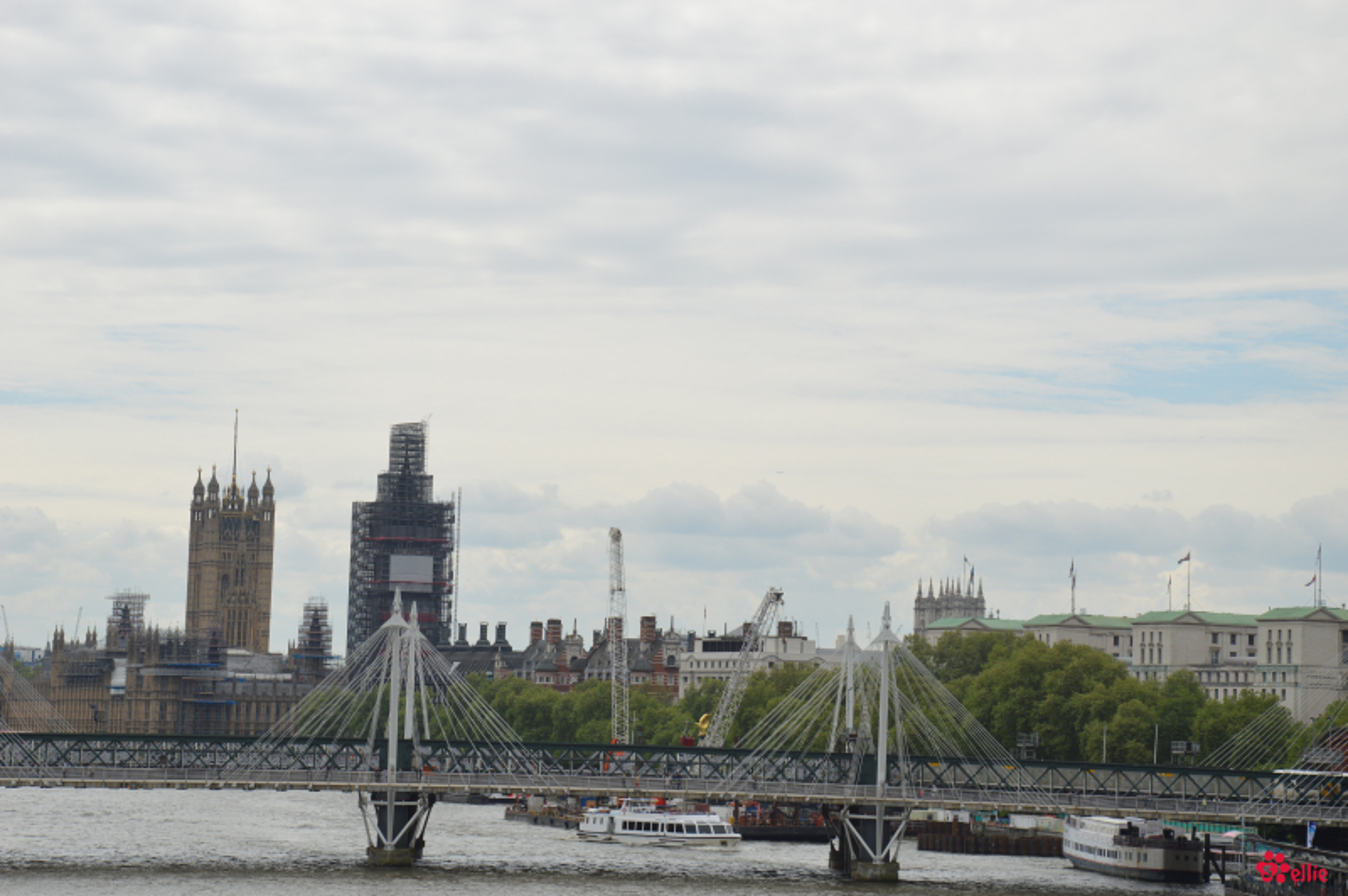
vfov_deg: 13.0
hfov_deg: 19.5
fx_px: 3928
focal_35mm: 105
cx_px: 674
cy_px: 448
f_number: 9
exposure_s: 1/320
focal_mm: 70
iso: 100
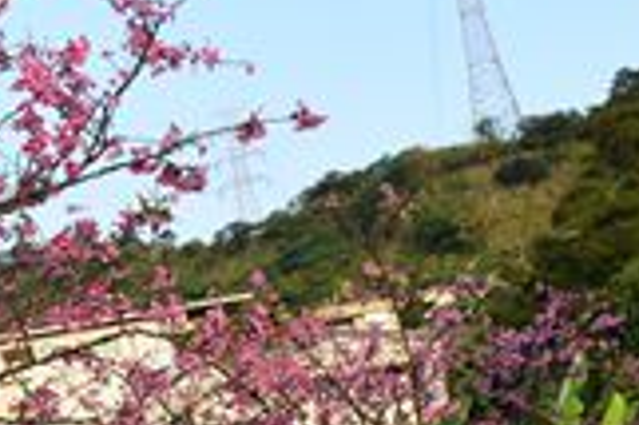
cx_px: -107
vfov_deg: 16.2
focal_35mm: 84
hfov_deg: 22.5
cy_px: 282
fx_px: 1489
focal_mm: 18
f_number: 5.6
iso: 100
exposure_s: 1/160
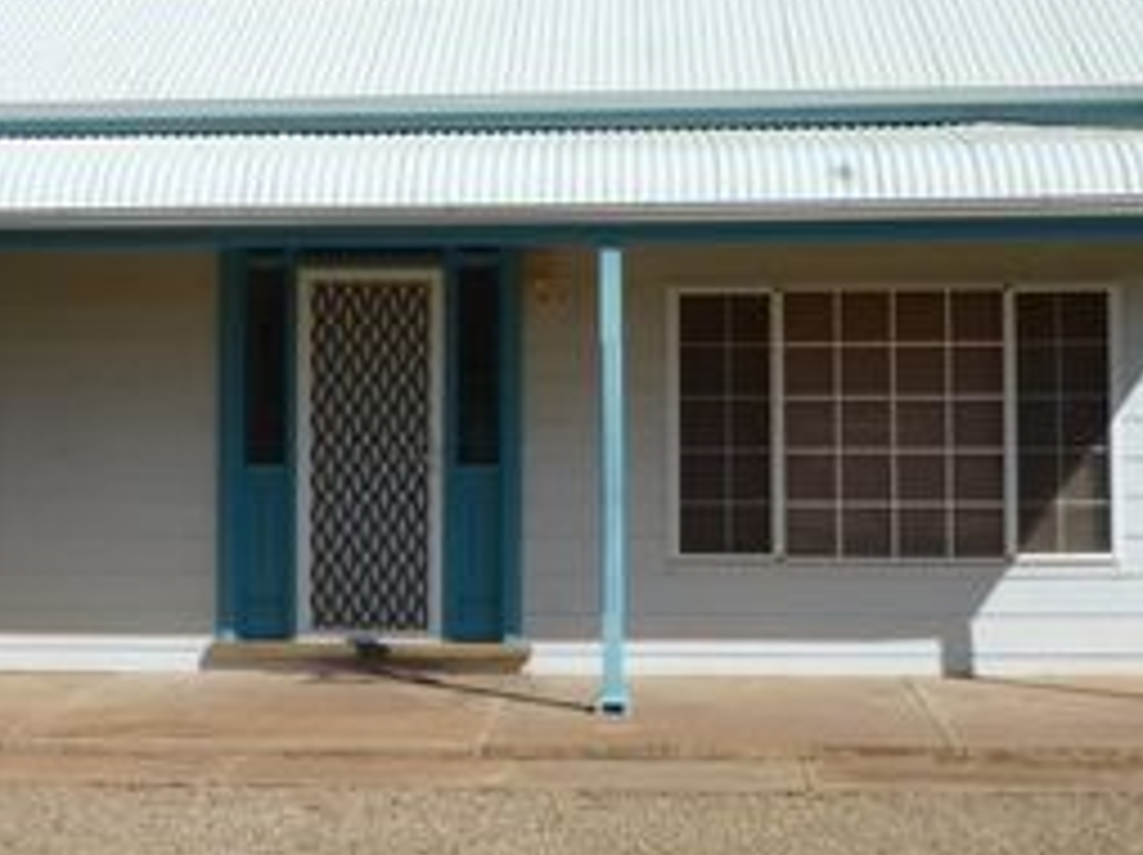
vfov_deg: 20.7
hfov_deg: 27.3
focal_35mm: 71
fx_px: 2342
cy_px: 328
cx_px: 410
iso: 80
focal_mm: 5.2
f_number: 4.5
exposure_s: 1/800
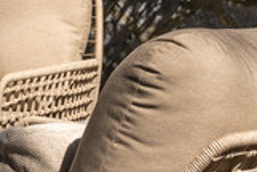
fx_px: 1817
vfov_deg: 5.4
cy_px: 234
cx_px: -401
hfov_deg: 7.5
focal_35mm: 254
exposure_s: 1/125
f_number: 10
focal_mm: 40
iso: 100
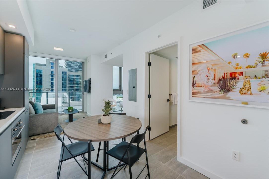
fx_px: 112
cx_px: 134
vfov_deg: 77.2
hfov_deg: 100.4
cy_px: 90
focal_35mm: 15
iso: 320
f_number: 7.1
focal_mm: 15
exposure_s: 1/25
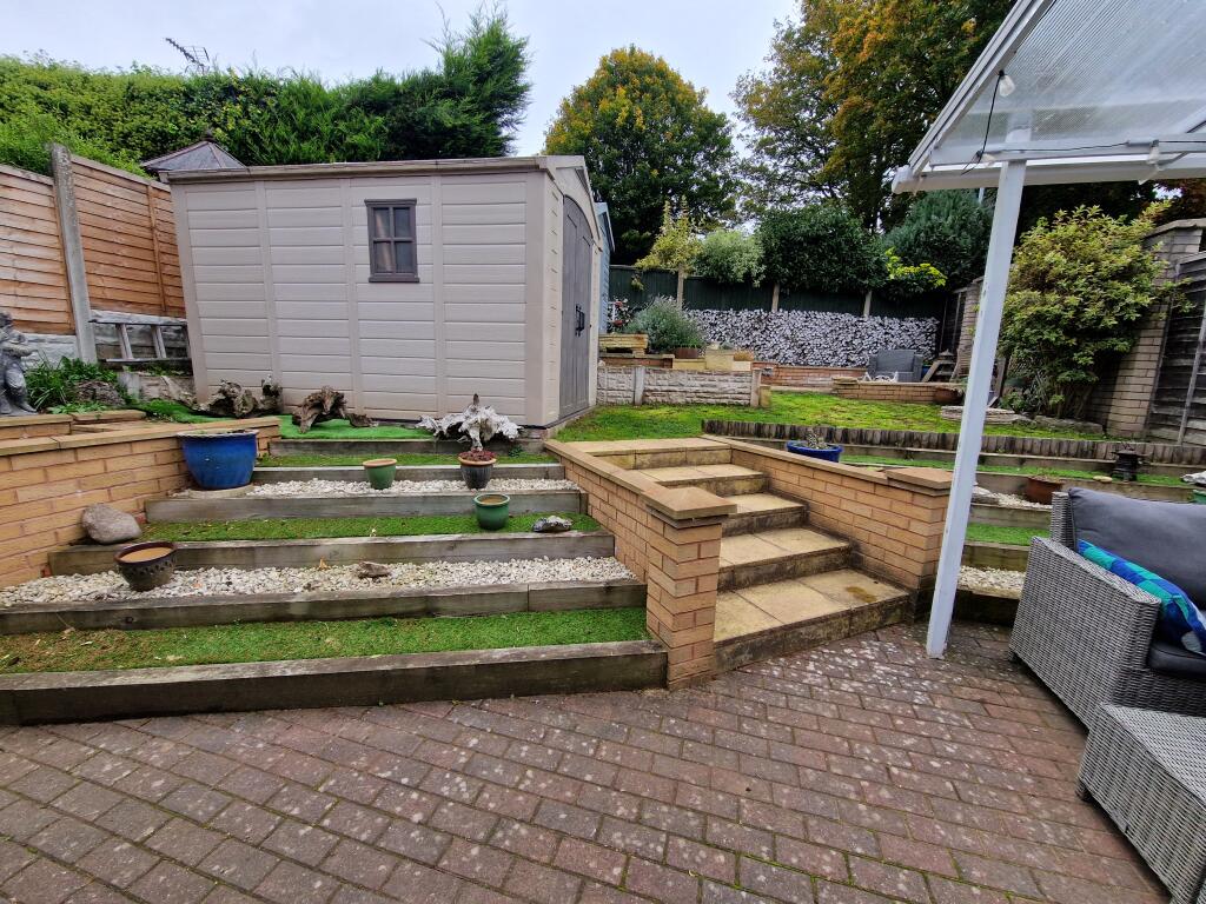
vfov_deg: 89.9
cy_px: 452
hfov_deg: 106.2
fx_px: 453
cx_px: 603
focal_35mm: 13
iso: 50
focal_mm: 2.2
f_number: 2.2
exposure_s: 1/458
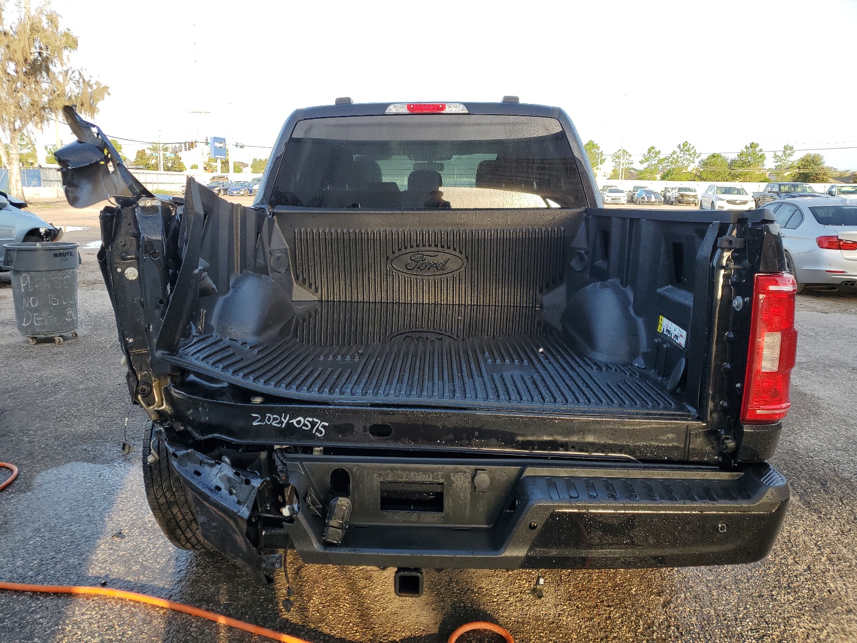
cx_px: 428
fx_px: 644
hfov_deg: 67.3
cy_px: 322
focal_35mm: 26
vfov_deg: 53.1
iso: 50
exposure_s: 1/455
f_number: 1.5
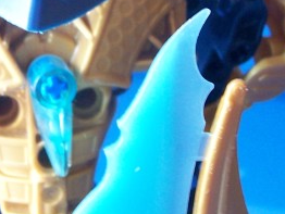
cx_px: 42
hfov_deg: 16.4
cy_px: -4
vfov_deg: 12.3
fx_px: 981
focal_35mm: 119
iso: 200
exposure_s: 1/4
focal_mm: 8
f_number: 3.4
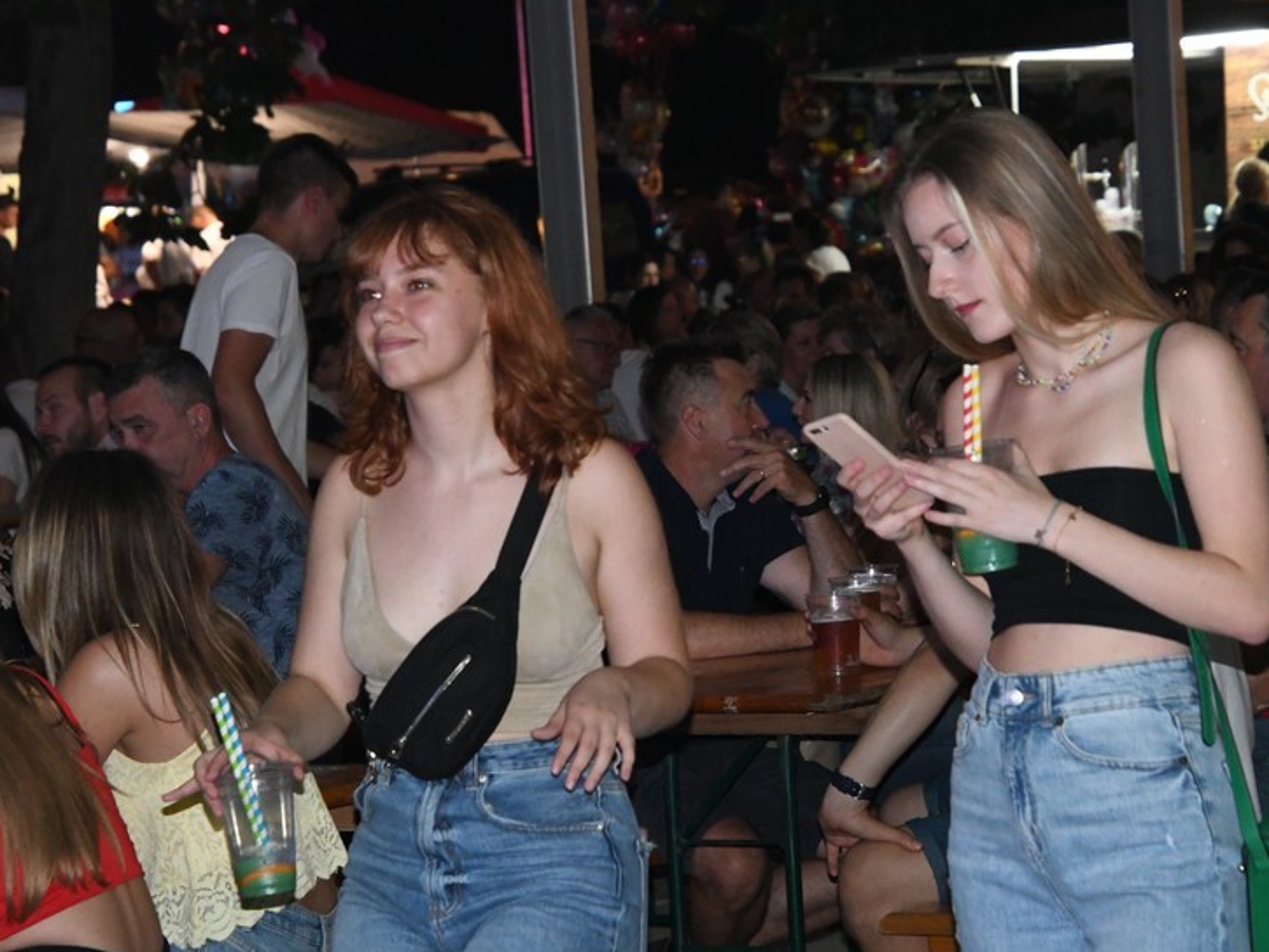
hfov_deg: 11.8
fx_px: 6123
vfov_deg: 8.9
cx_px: 653
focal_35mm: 167
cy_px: 469
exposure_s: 1/60
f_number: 8
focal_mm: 100
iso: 6400
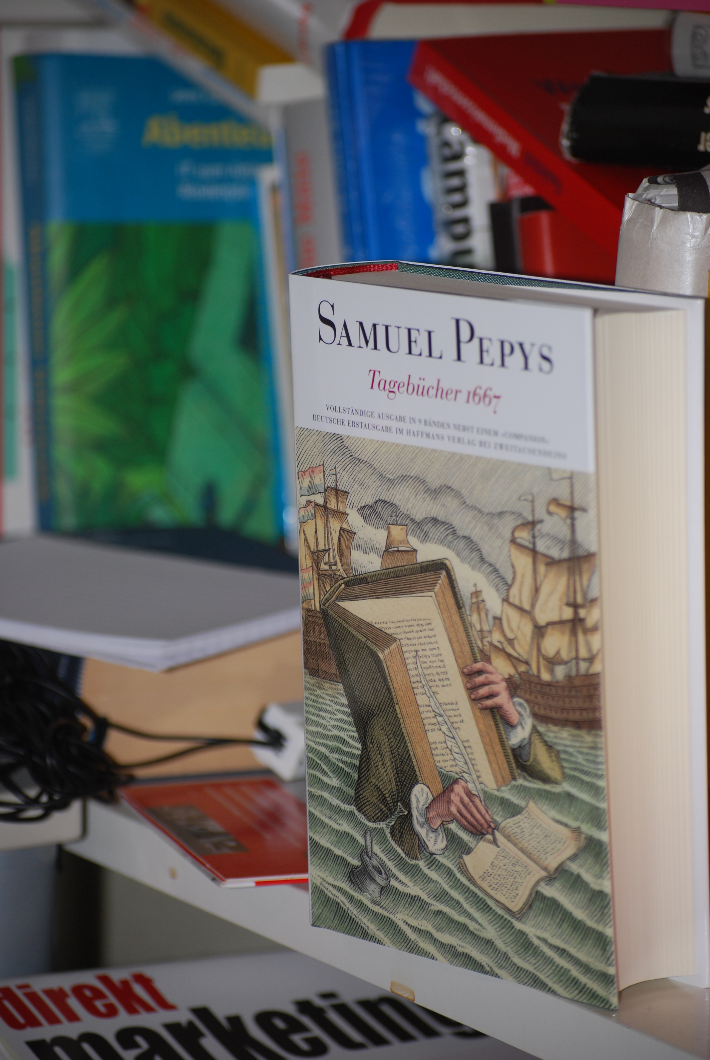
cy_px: 530
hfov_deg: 11.2
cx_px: 355
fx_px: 3628
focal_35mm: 123
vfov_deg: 16.6
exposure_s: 1/60
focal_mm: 82
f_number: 4.5
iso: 200
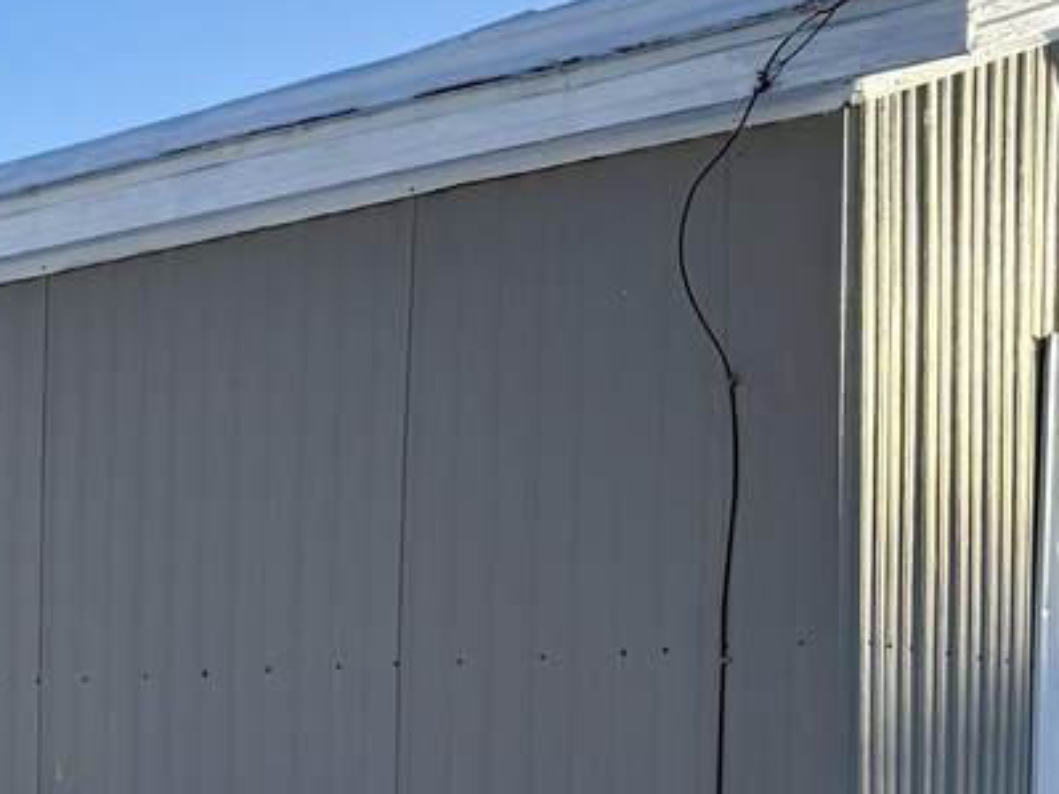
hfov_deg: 23.3
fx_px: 2355
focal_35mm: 77
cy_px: 882
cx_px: -202
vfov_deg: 18.4
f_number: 1.78
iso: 100
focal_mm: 6.76
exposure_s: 1/4405
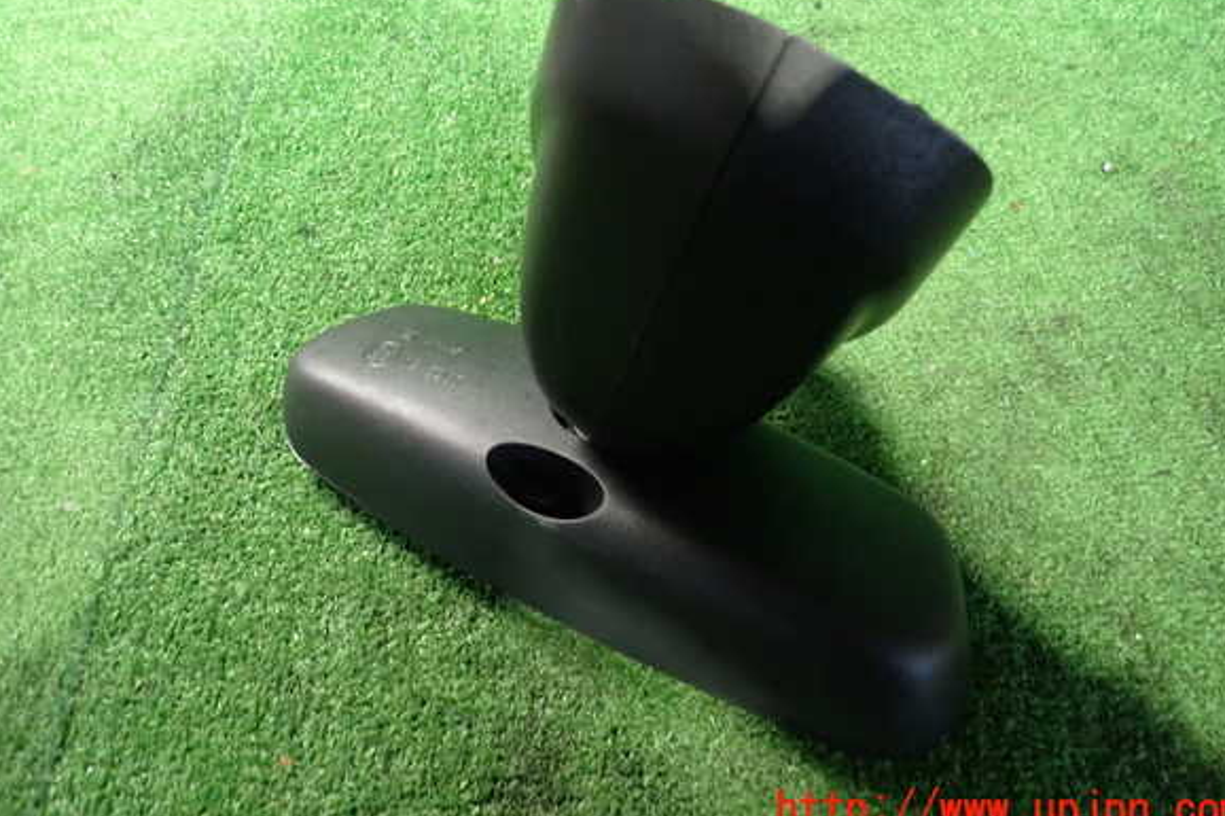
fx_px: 918
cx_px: 619
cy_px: 360
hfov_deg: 67.4
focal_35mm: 27
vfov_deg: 47.8
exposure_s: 1/30
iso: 800
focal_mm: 4.5
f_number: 2
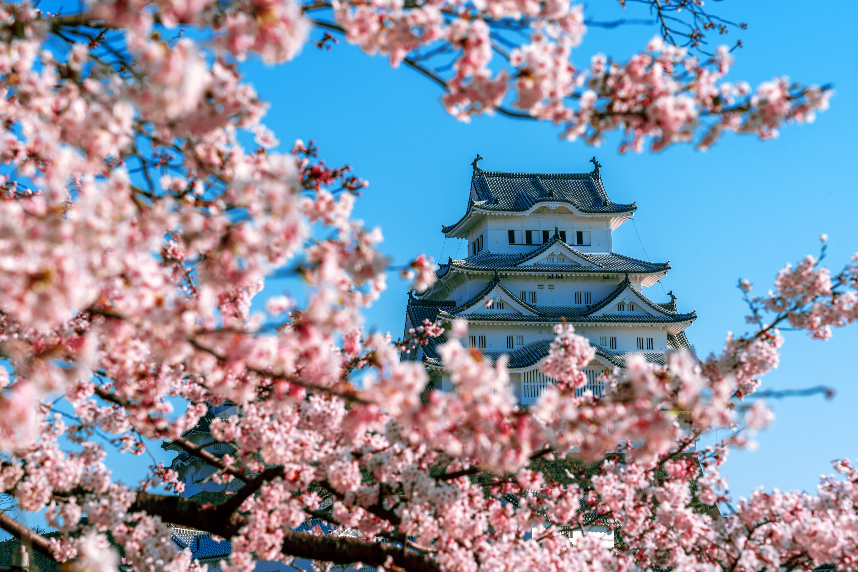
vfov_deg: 10.4
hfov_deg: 15.5
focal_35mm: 132
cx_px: 429
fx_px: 3146
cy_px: 286
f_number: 11
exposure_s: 1/250
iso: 200
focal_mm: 132
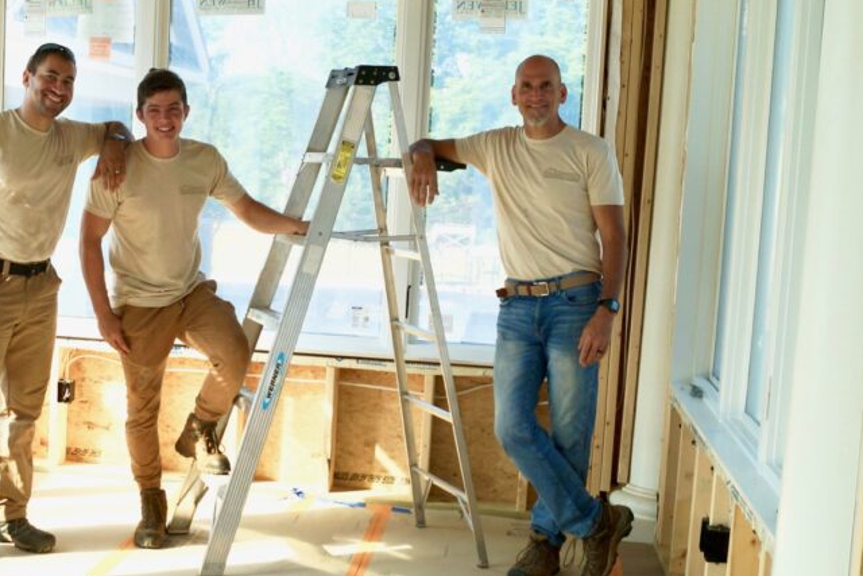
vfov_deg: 28.1
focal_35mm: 48
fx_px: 1151
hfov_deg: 40.5
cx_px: 278
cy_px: 257
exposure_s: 1/160
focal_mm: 20
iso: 100
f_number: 6.3
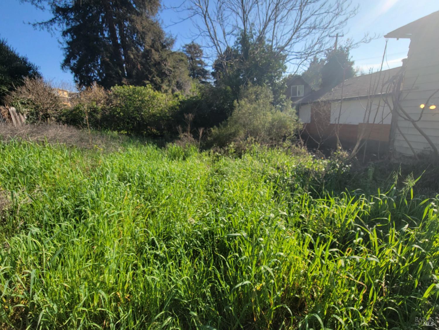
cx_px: 220
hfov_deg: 106.2
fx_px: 165
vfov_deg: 89.9
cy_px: 165
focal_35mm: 13
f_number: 2.2
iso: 50
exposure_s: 1/1019
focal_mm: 2.2
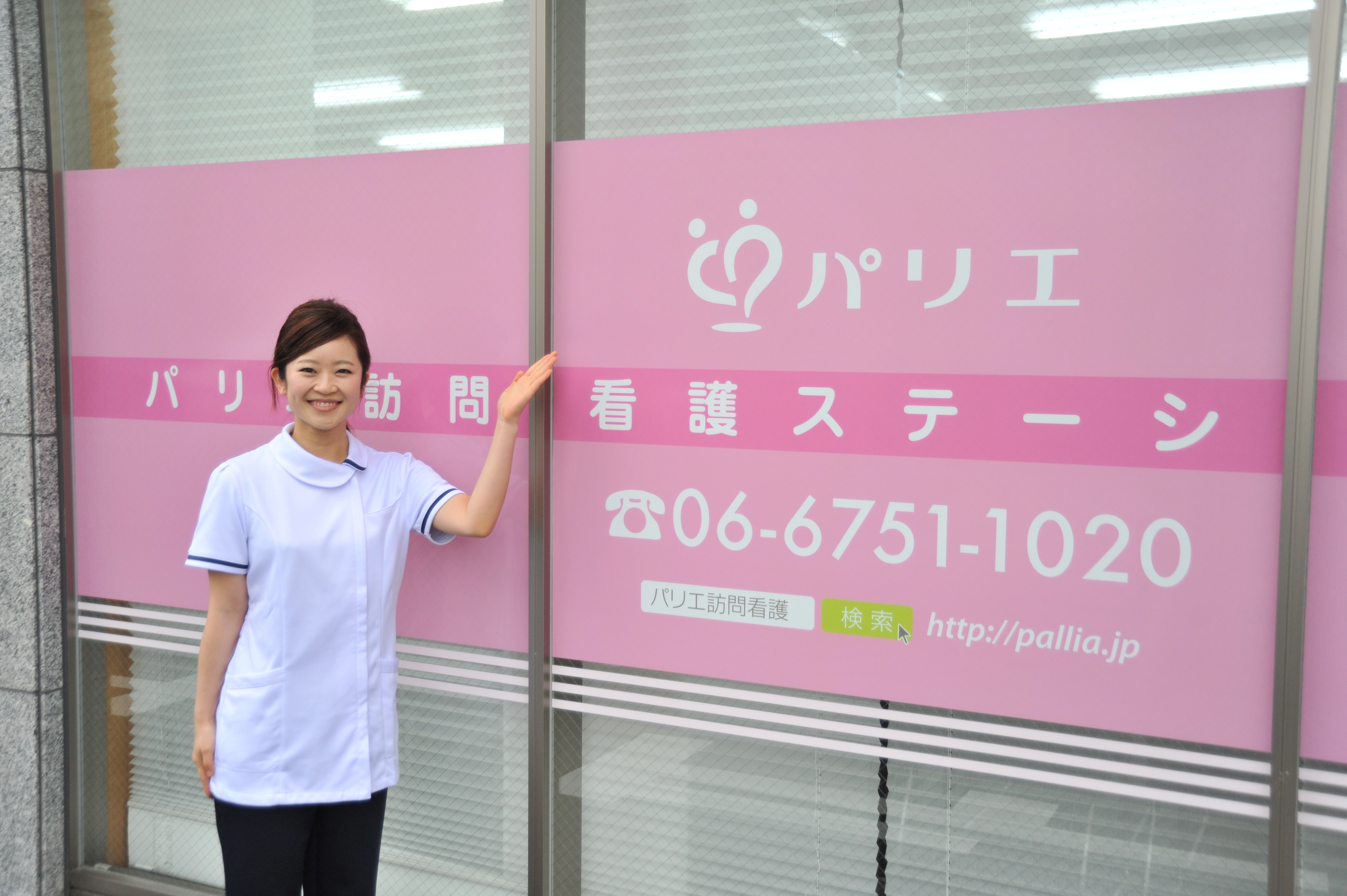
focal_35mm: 38
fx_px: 1421
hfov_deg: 50.7
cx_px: 674
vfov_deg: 35.0
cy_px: 448
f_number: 4.2
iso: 1000
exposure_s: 1/640
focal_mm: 38
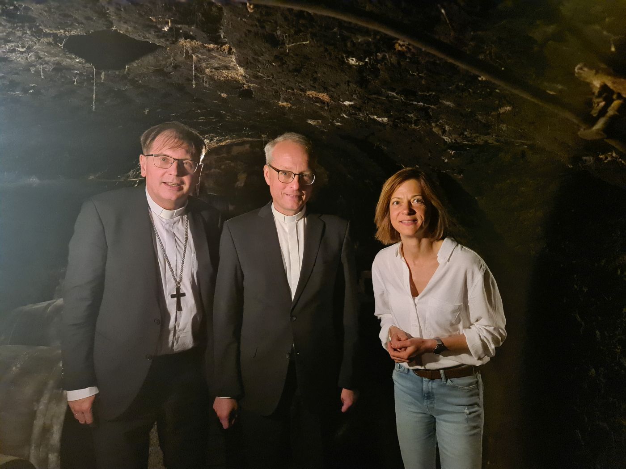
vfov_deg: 54.9
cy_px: 234
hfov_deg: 69.4
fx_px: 452
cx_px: 313
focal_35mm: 25
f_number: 1.8
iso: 1600
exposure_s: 1/50
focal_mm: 7
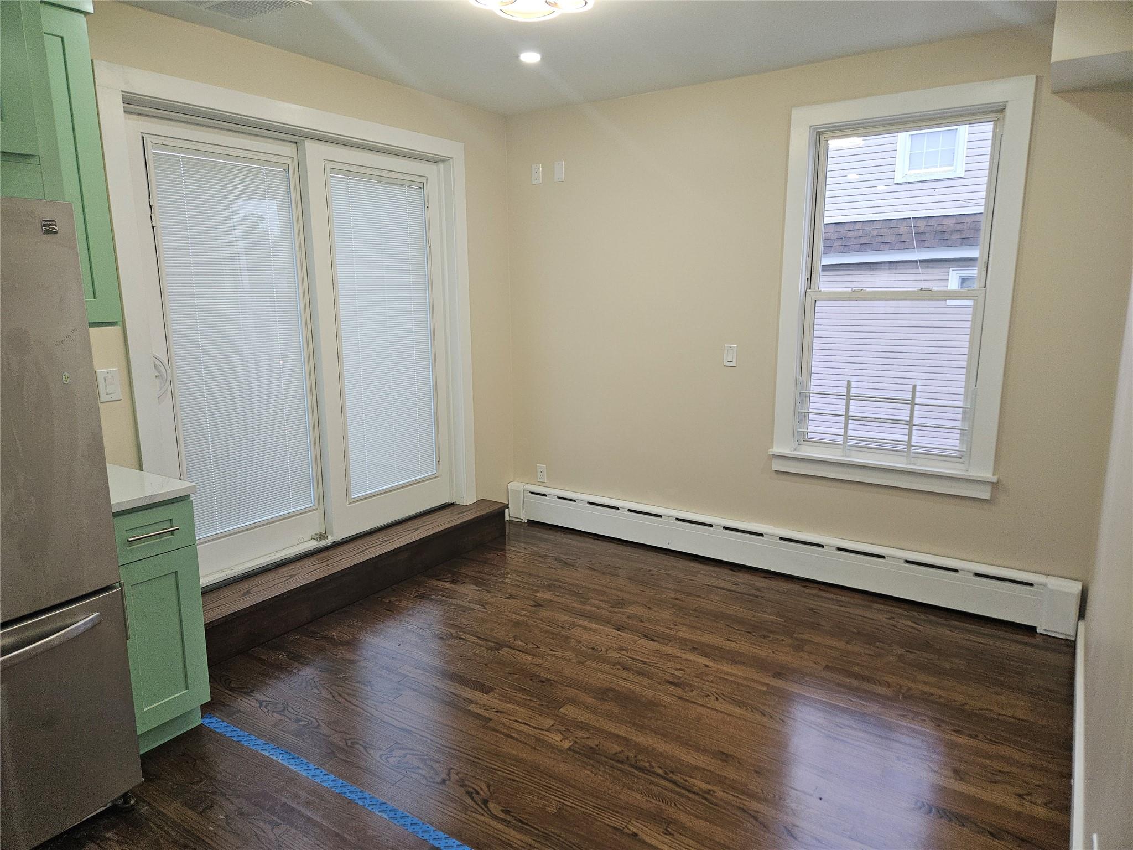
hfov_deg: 73.9
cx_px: 566
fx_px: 753
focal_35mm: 23
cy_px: 425
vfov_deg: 58.9
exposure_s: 1/60
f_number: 1.8
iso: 64
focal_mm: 5.4
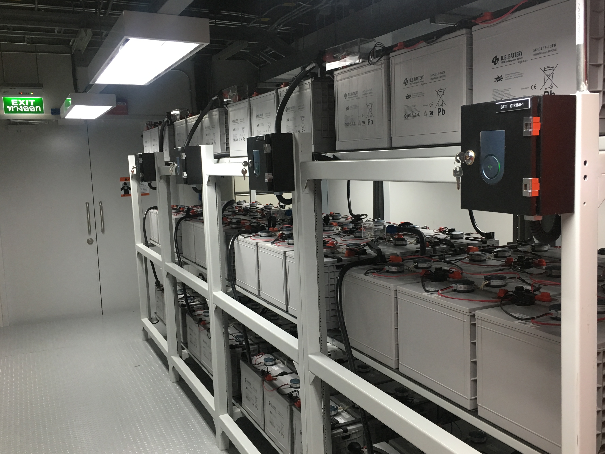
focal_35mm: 33
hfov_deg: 55.2
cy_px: 224
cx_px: 338
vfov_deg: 42.9
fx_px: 577
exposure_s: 1/33
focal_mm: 4.15
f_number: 2.2
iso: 64
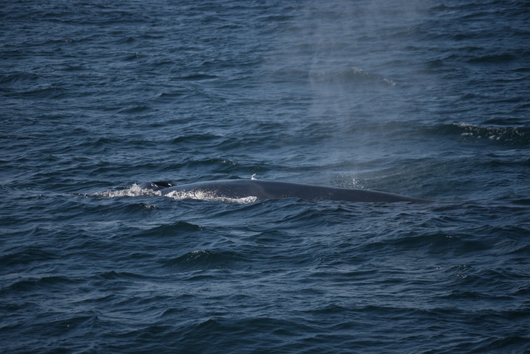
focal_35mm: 248
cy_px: 177
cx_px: 265
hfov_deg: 8.3
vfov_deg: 5.6
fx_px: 3643
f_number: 5.3
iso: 200
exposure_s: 1/4000
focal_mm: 165
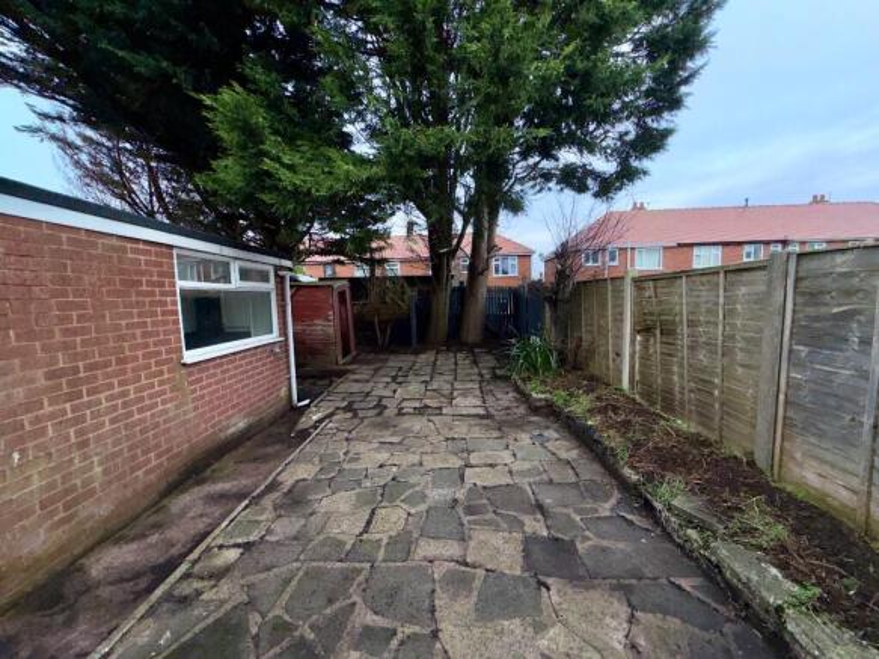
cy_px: 330
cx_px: 440
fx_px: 355
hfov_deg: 102.1
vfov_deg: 85.7
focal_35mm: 14
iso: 16
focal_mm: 2.22
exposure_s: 1/312
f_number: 2.2
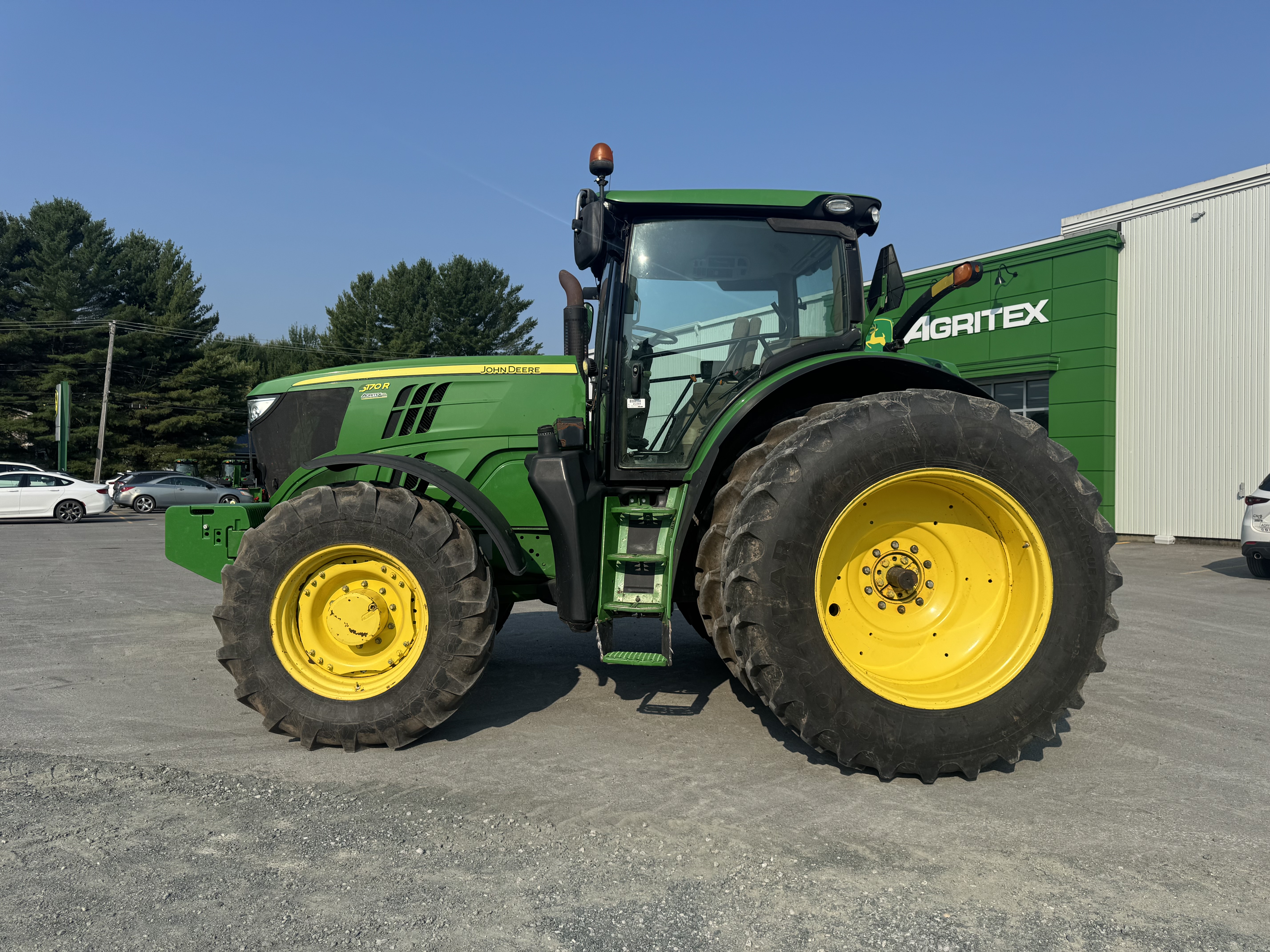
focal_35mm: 24
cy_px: 476
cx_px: 635
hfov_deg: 71.6
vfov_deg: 56.8
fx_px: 881
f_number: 1.78
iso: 80
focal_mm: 6.76
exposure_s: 1/5348
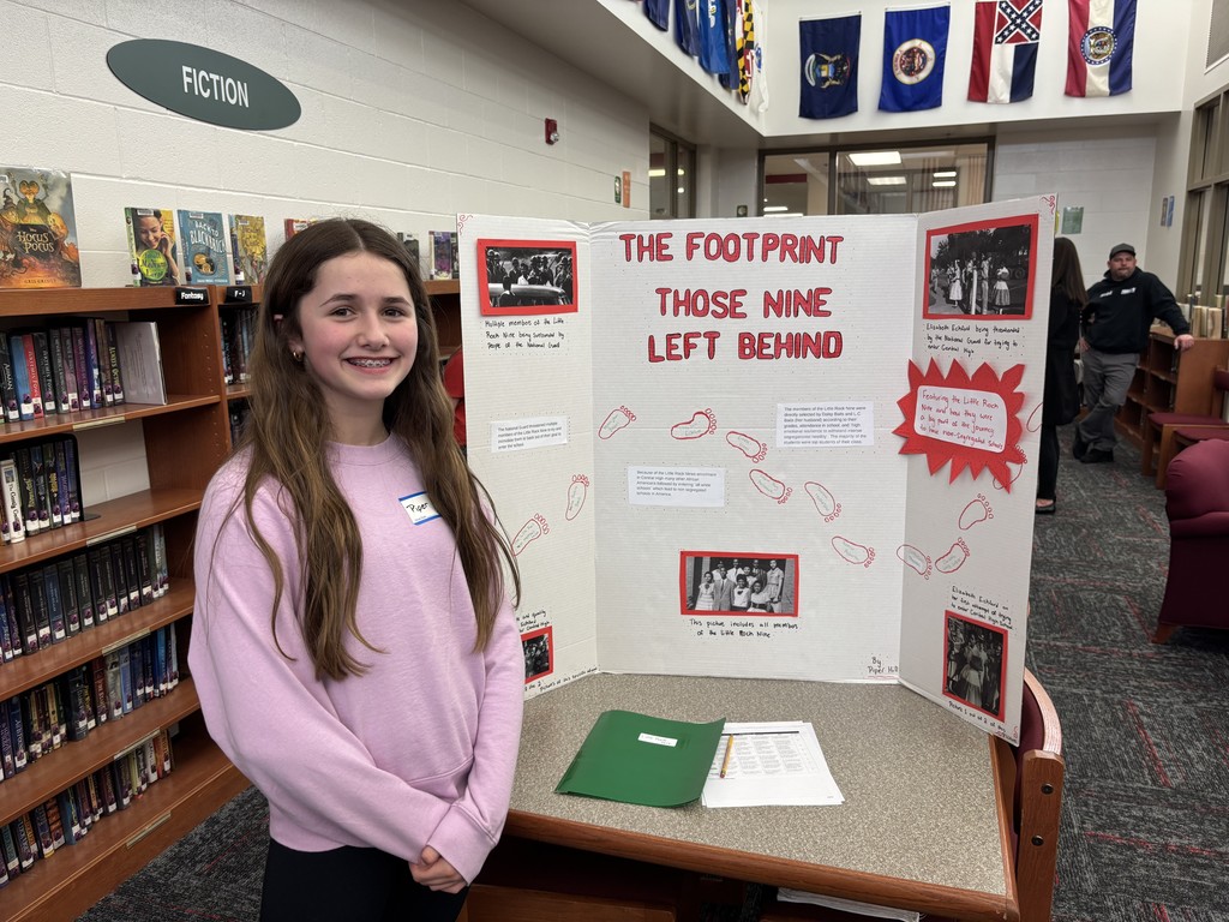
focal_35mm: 26
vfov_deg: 53.1
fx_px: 923
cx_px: 614
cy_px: 461
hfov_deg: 67.3
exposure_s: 1/120
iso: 100
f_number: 1.6
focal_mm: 5.96
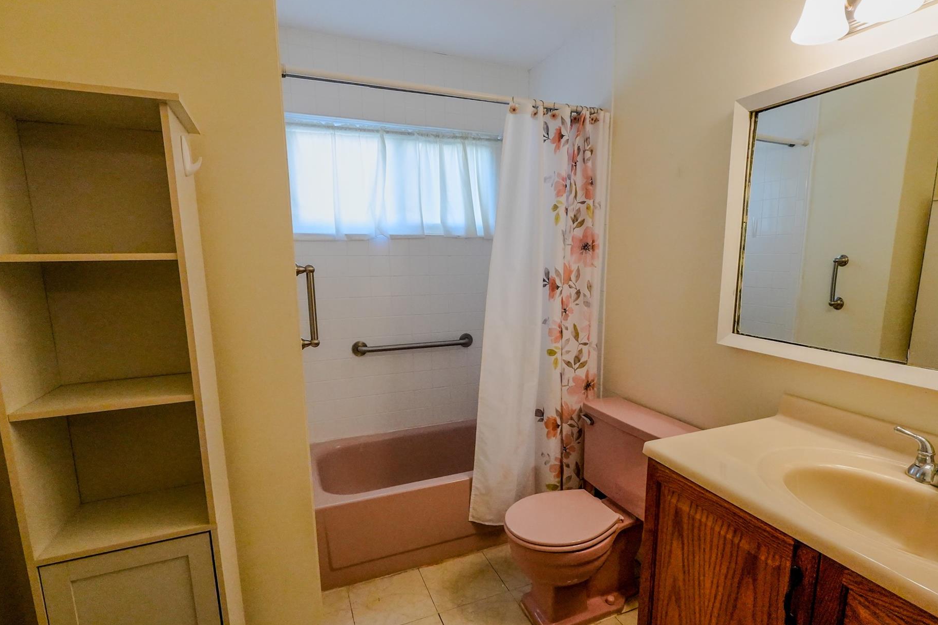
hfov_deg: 86.8
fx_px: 495
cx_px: 505
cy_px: 346
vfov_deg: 64.4
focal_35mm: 19
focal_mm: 11.5
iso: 3200
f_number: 8
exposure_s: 1/200
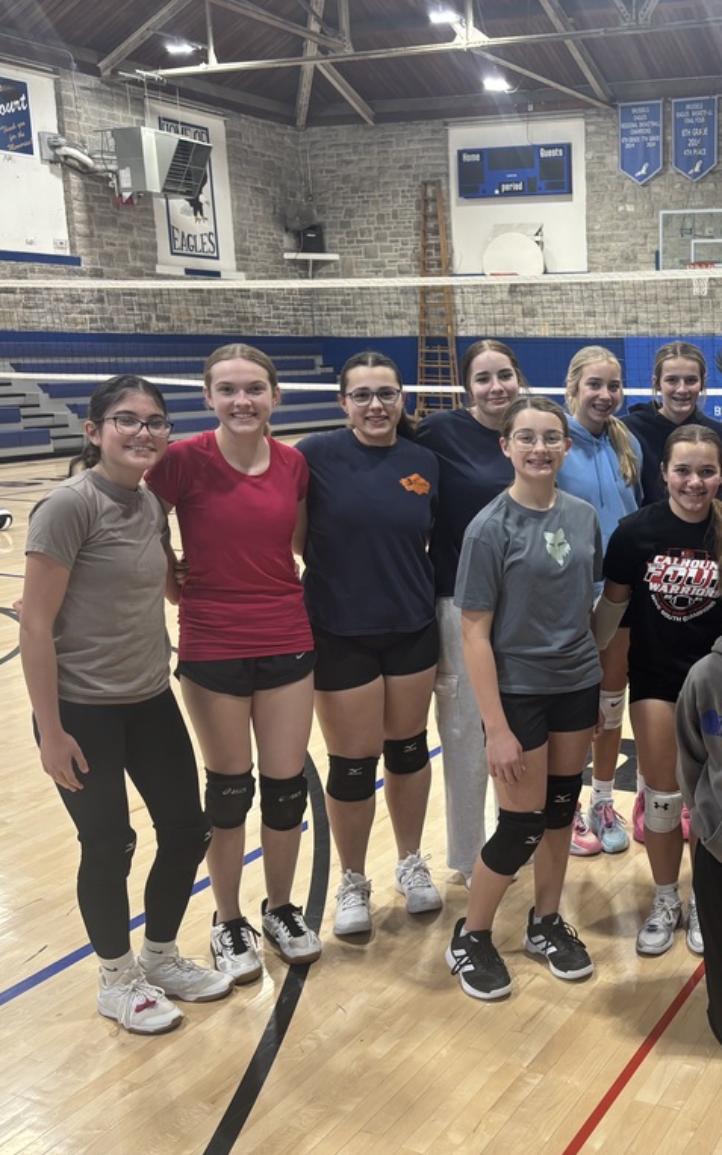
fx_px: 1165
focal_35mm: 37
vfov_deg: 52.7
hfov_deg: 32.0
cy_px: 580
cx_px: 704
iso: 80
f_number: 1.6
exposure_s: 1/60
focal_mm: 5.96
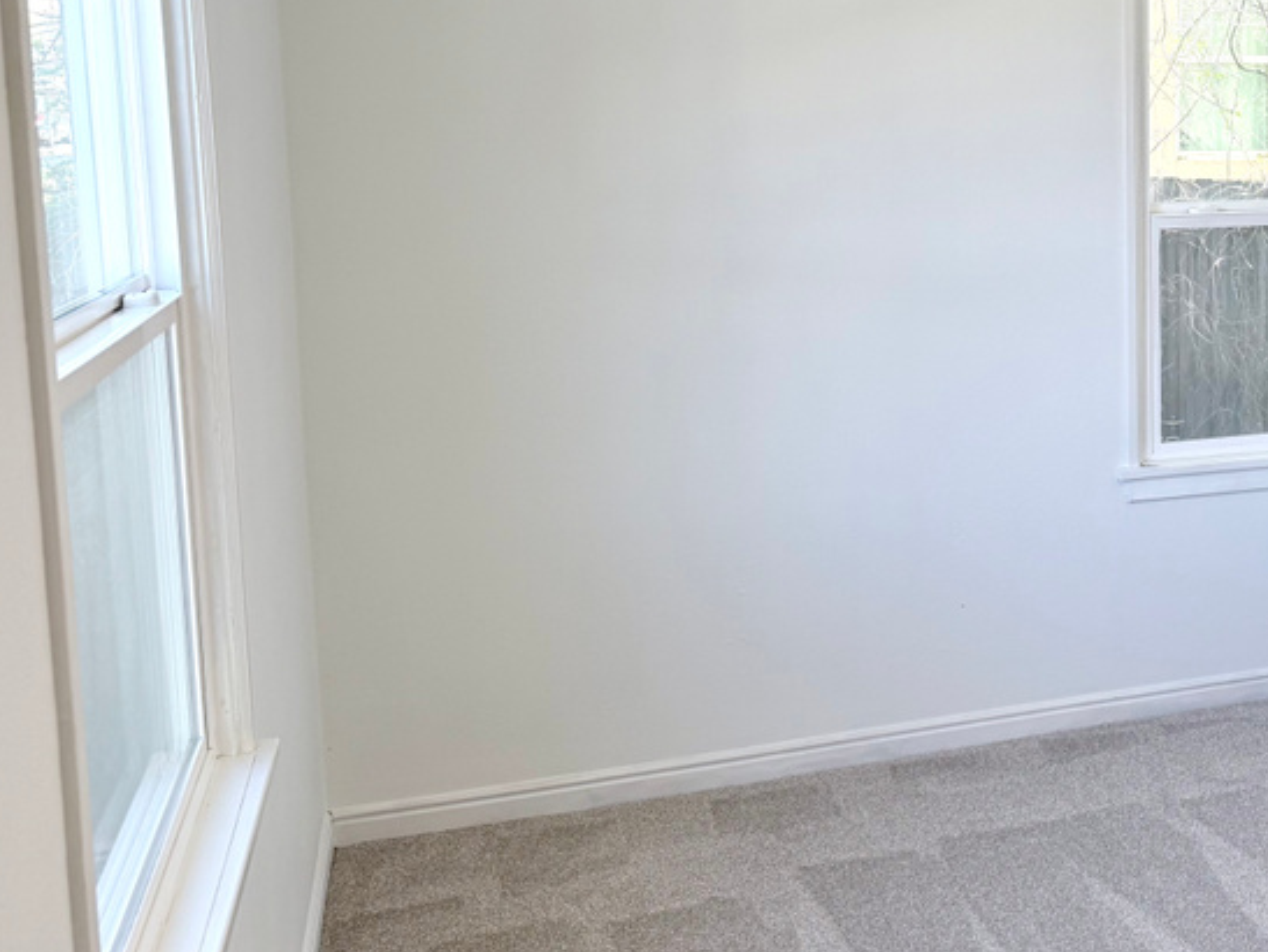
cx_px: 1154
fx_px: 1649
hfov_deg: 38.9
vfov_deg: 31.9
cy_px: 300
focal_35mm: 45
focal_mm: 6.76
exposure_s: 1/121
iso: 64
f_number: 1.78
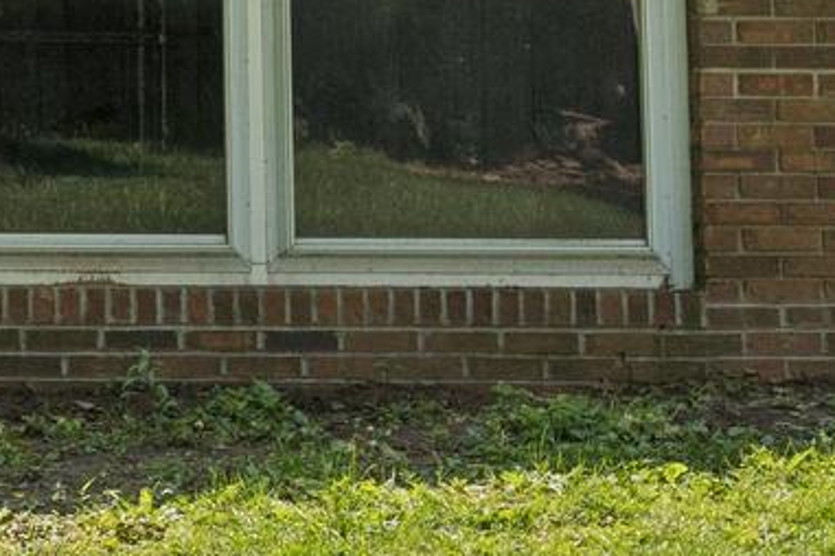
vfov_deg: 8.4
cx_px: -679
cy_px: -292
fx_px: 3680
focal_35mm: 159
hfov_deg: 11.9
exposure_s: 1/320
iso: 640
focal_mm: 29.5
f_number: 11
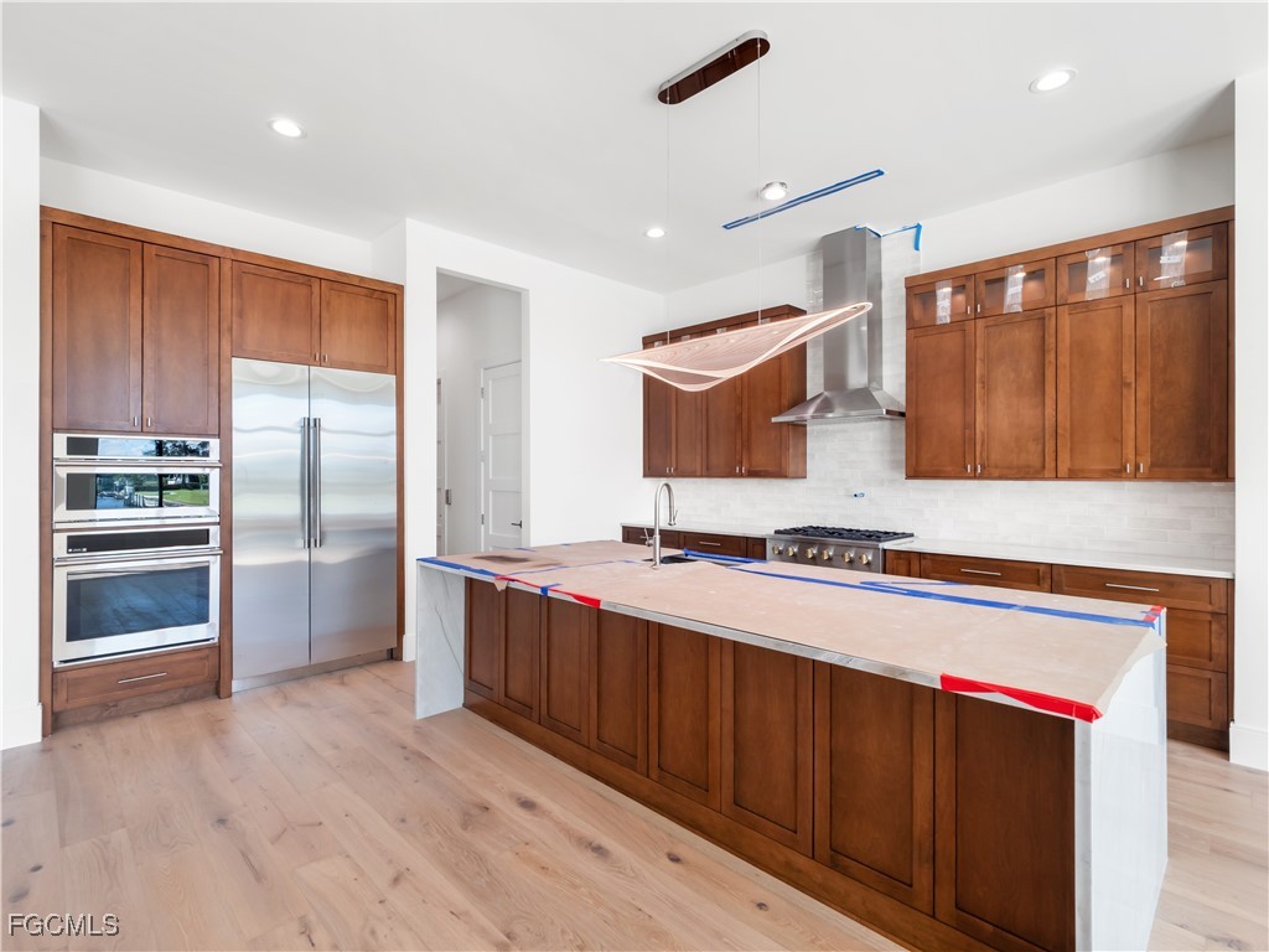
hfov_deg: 94.5
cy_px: 476
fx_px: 587
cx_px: 634
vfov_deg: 78.1
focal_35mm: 16
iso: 200
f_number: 7.1
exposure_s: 1/20
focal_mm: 8
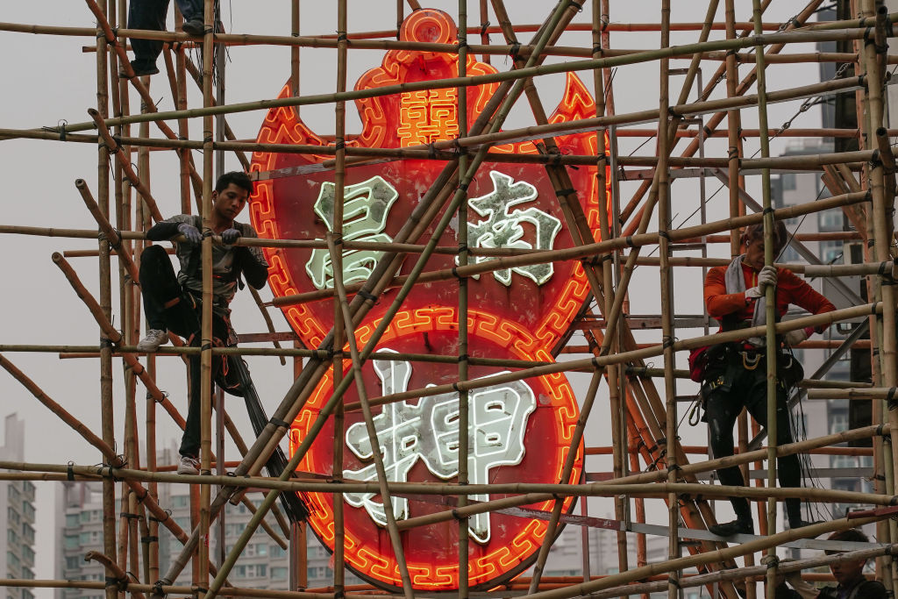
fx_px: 3168
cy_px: 300
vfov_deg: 10.8
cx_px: 449
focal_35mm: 127
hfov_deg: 16.1
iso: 500
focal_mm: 127
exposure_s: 1/250
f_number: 6.3
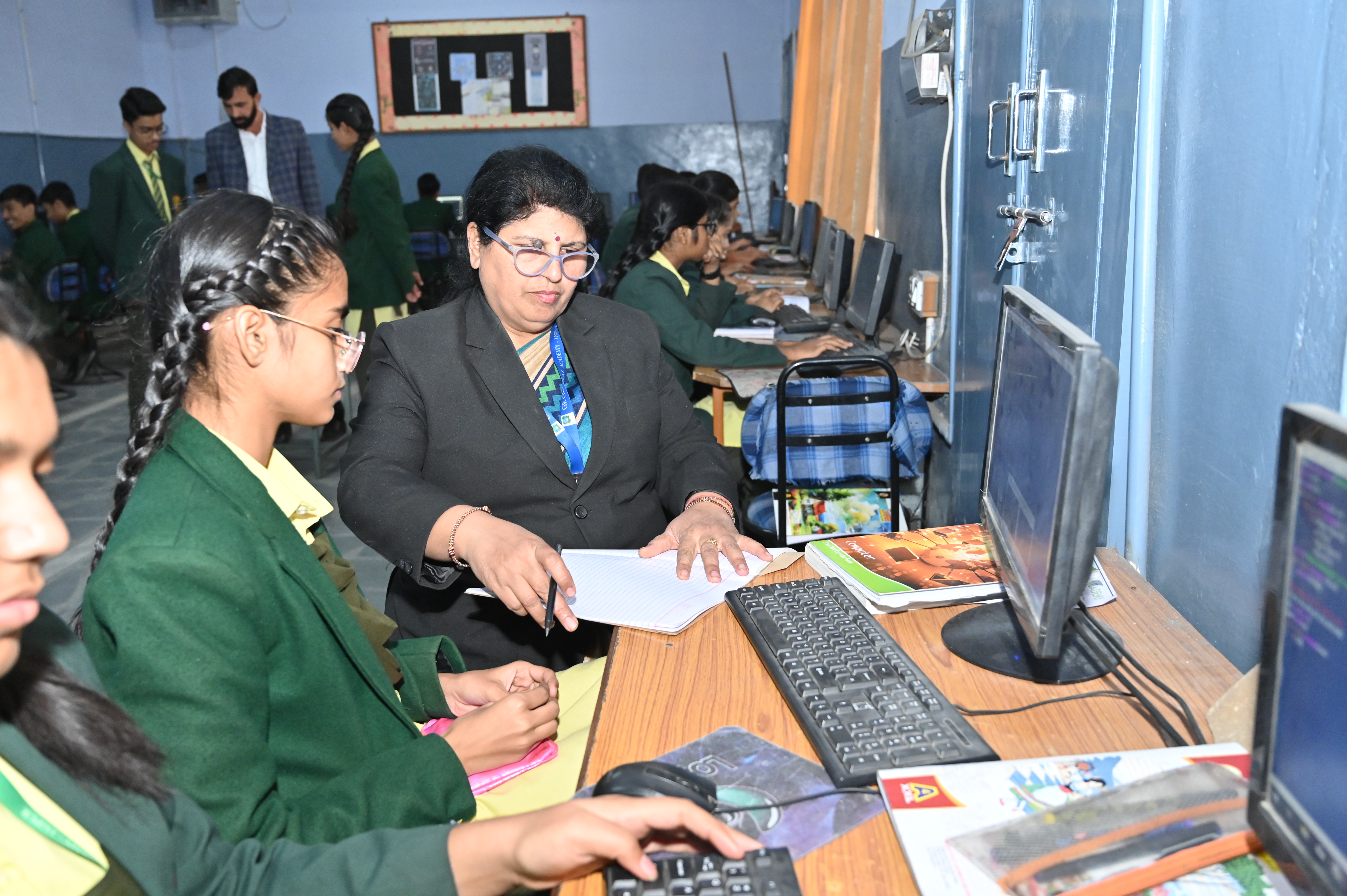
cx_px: 674
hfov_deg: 58.0
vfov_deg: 40.5
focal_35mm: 32
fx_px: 1215
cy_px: 448
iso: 3200
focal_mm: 32.5
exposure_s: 1/125
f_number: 4.5
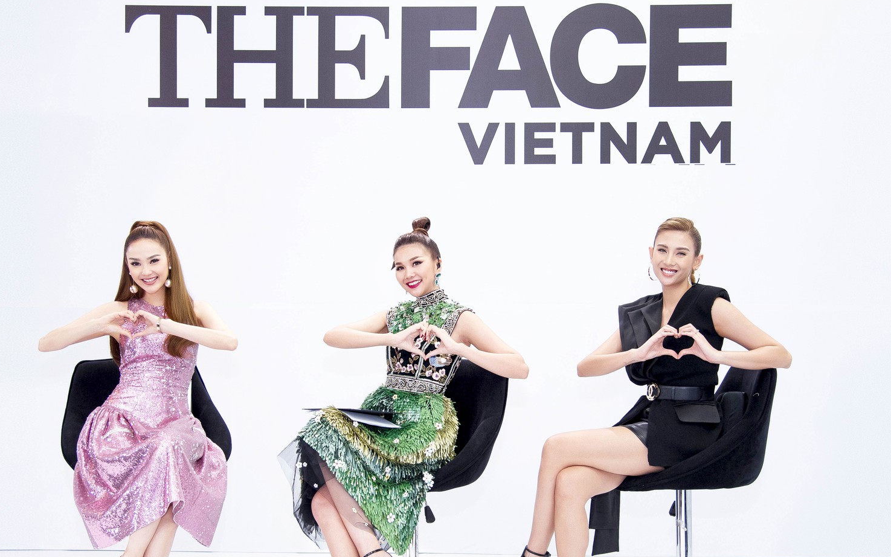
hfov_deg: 42.6
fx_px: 1141
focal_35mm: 47
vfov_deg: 27.4
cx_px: 431
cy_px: 336
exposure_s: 1/200
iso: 1100
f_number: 4
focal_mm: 34
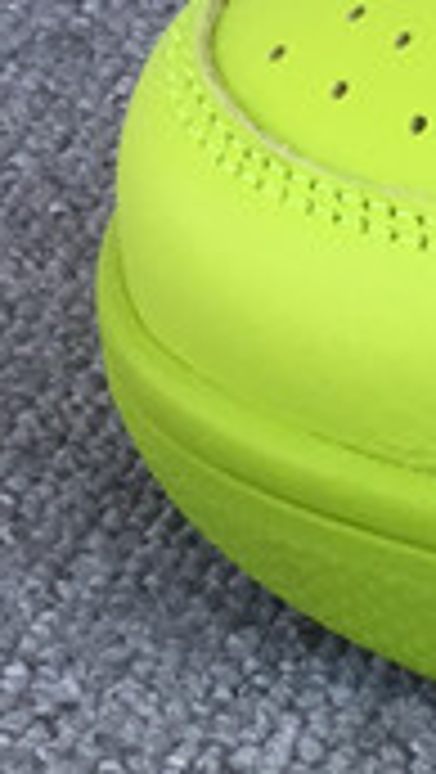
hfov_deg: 5.8
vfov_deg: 11.9
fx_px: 3631
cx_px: 1784
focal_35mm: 177
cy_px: -173
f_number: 2.4
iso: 25
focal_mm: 3.3
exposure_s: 1/255
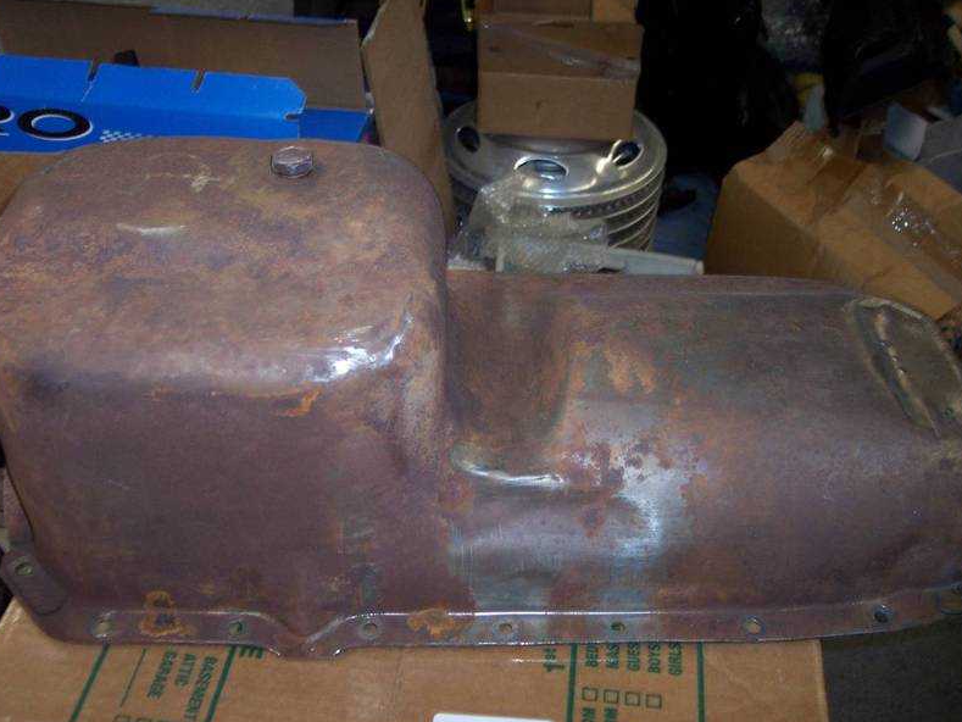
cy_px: 361
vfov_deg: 36.8
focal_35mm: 39
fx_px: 1084
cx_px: 479
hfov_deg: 47.9
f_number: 2.8
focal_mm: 8
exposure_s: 1/30
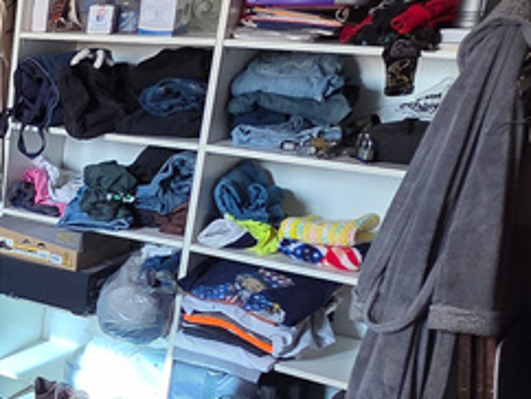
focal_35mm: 55
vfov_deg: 26.5
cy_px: 256
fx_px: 845
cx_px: -336
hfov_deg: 24.1
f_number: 2.2
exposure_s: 1/60
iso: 320
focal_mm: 2.2
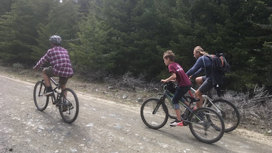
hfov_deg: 61.0
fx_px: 231
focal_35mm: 32
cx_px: 136
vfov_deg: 36.5
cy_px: 59
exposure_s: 1/549
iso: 25
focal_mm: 4.15
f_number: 2.2
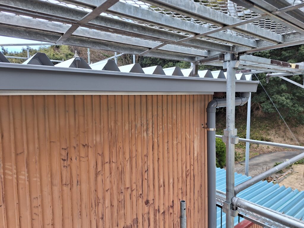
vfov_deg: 58.9
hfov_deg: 73.9
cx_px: 152
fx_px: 202
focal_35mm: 23
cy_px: 114
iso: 40
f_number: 1.8
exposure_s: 1/500
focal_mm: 5.54
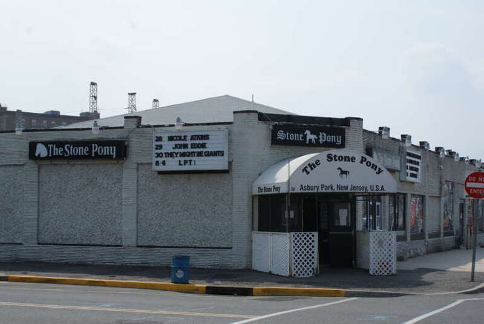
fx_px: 807
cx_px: 242
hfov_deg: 33.4
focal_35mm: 60
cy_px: 162
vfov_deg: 22.7
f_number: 13
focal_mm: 40
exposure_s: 1/250
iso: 100
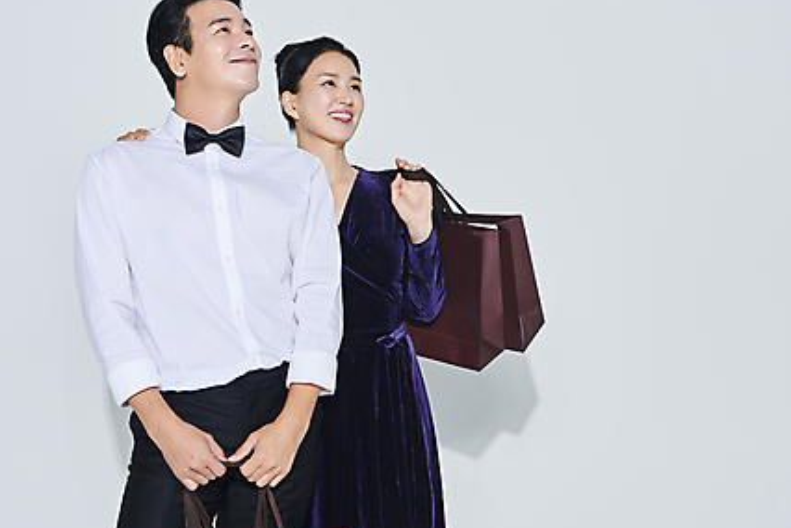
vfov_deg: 21.9
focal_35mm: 62
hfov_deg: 32.3
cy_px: 214
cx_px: 451
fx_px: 1362
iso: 100
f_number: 16
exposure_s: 1/125
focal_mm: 44
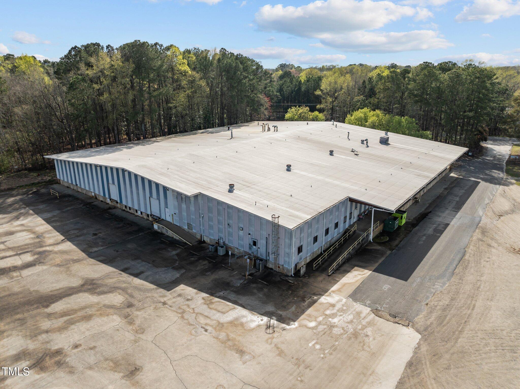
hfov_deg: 71.6
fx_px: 360
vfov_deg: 56.8
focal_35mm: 24
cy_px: 194
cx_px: 260
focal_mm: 12.29
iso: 110
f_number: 2.8
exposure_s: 1/4000
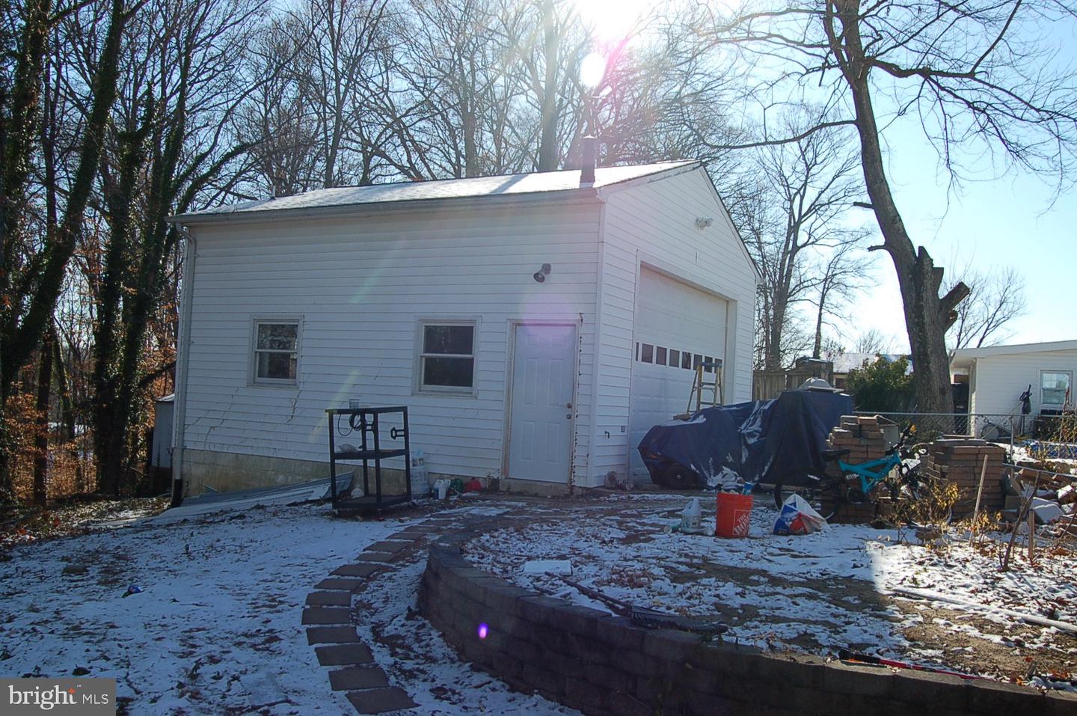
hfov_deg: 57.3
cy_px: 358
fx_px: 986
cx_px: 538
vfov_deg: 39.9
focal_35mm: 33
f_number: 10
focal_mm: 22
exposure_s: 1/250
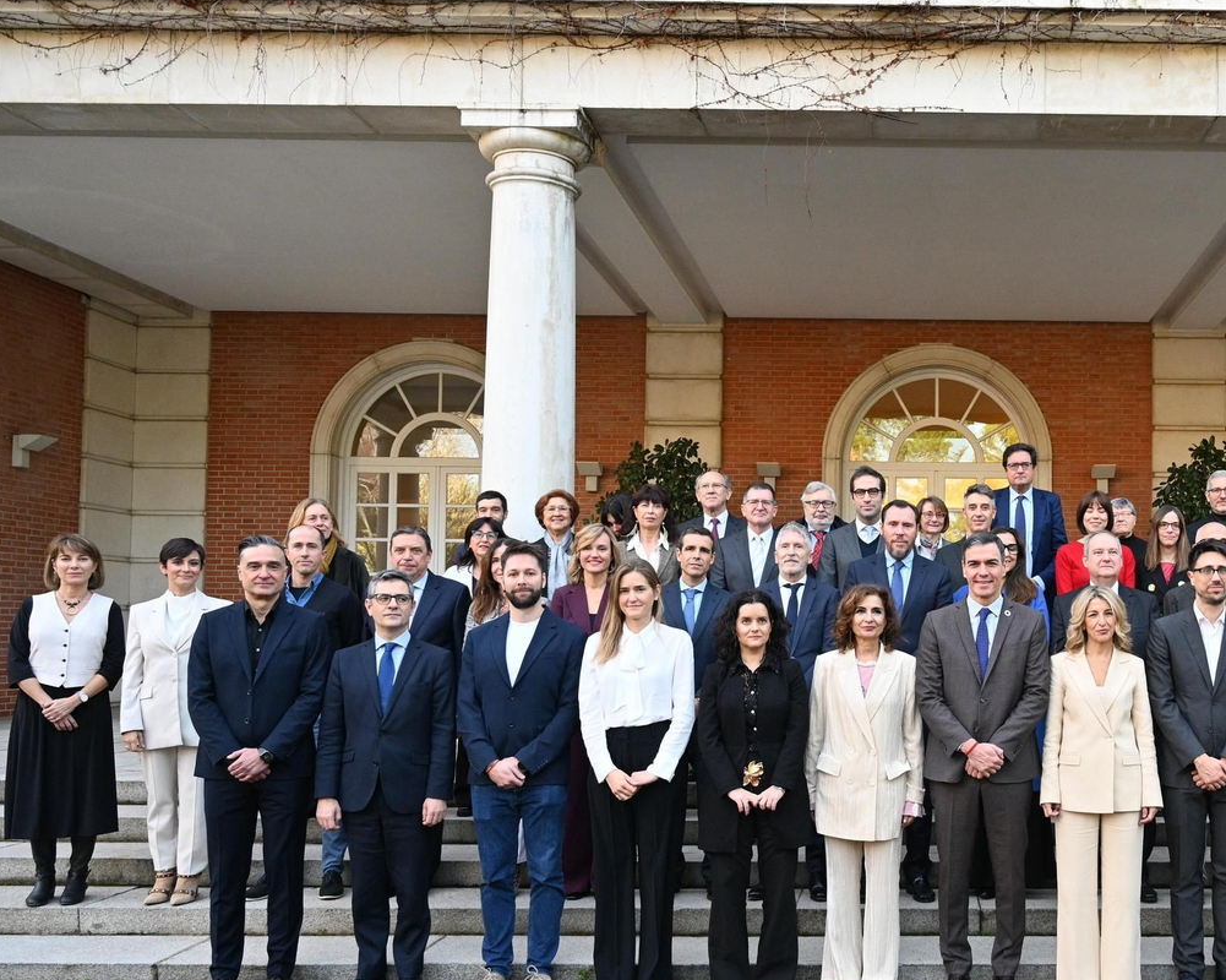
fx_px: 1306
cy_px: 584
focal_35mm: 36
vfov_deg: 41.0
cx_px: 933
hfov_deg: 48.2
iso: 1600
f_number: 5
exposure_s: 1/640
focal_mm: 24
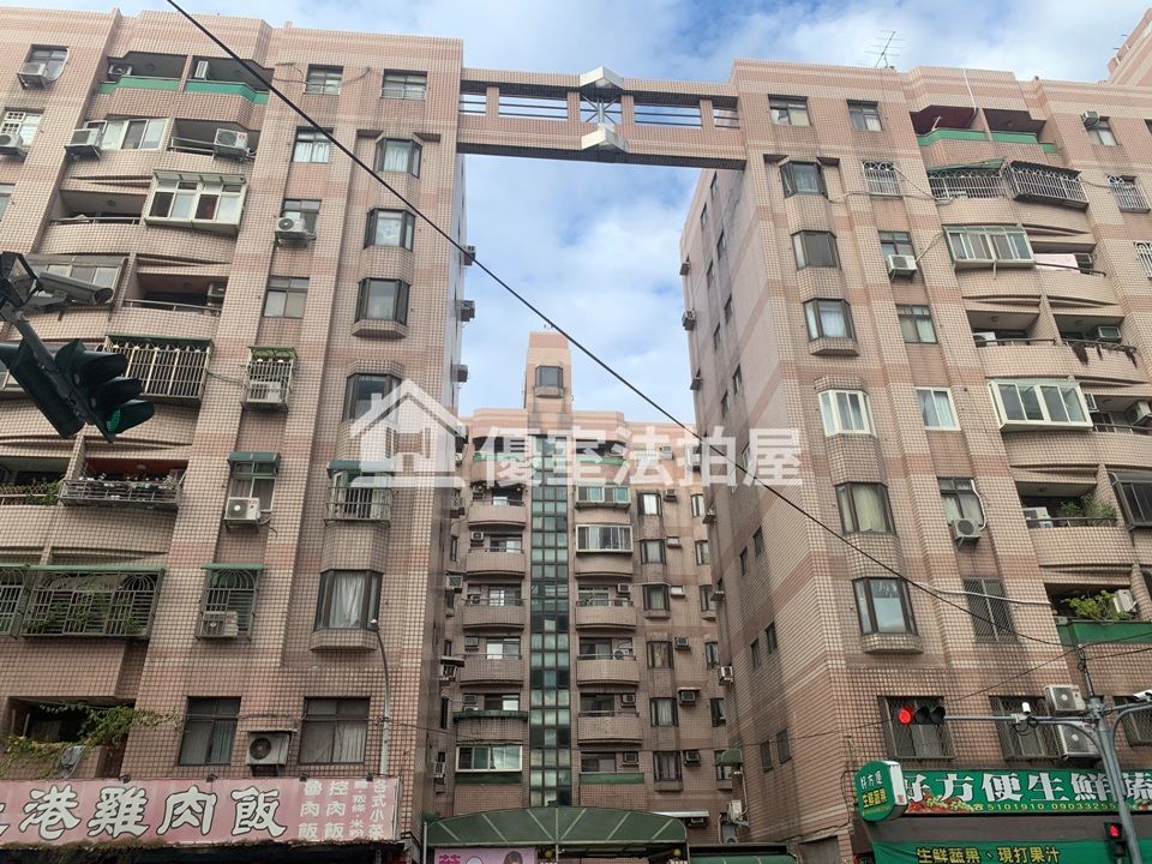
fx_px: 865
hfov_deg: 67.3
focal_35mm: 26
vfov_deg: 53.1
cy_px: 432
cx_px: 576
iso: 25
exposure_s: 1/711
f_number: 1.8
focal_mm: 4.25
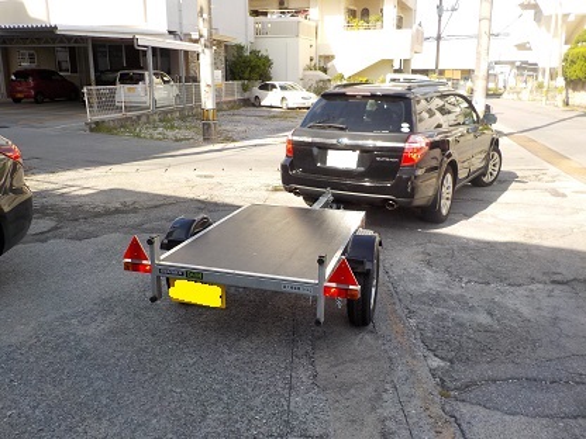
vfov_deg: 46.8
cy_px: 220
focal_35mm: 30
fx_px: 508
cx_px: 293
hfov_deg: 60.0
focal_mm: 4.1
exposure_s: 1/500
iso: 125
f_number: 3.3
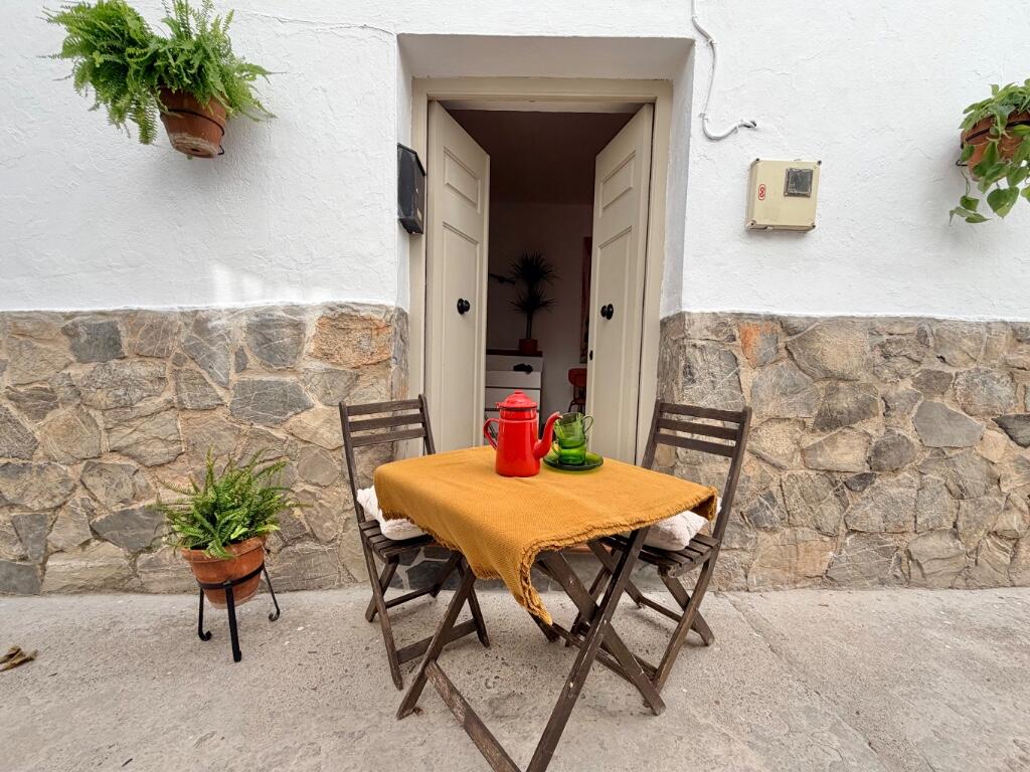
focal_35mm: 14
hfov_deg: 102.1
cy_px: 386
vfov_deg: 85.7
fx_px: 417
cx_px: 515
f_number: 2.2
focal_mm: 2.22
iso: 40
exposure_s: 1/502
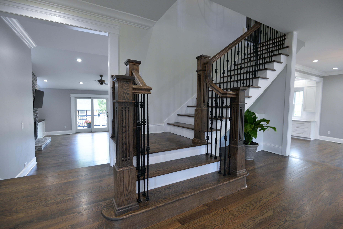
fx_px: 152
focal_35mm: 16
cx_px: 172
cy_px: 114
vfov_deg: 73.8
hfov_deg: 96.7
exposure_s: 1/60
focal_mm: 16
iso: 400
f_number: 4
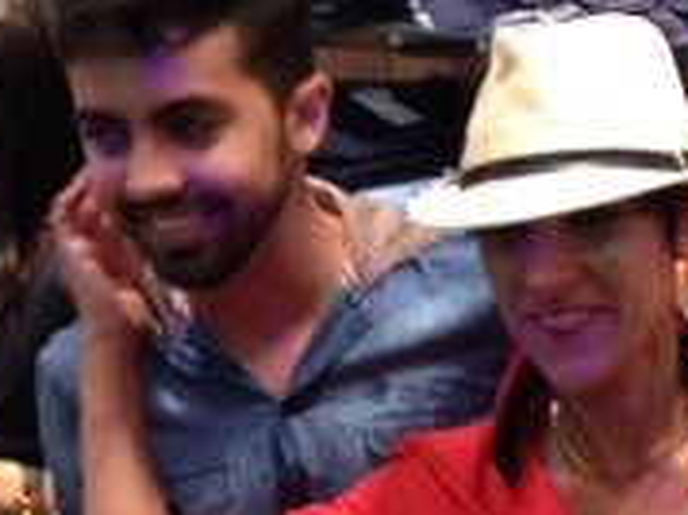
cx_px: 619
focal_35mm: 118
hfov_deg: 16.5
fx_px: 2344
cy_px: 519
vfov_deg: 12.4
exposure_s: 1/20
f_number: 2.4
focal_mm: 4.12
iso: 64
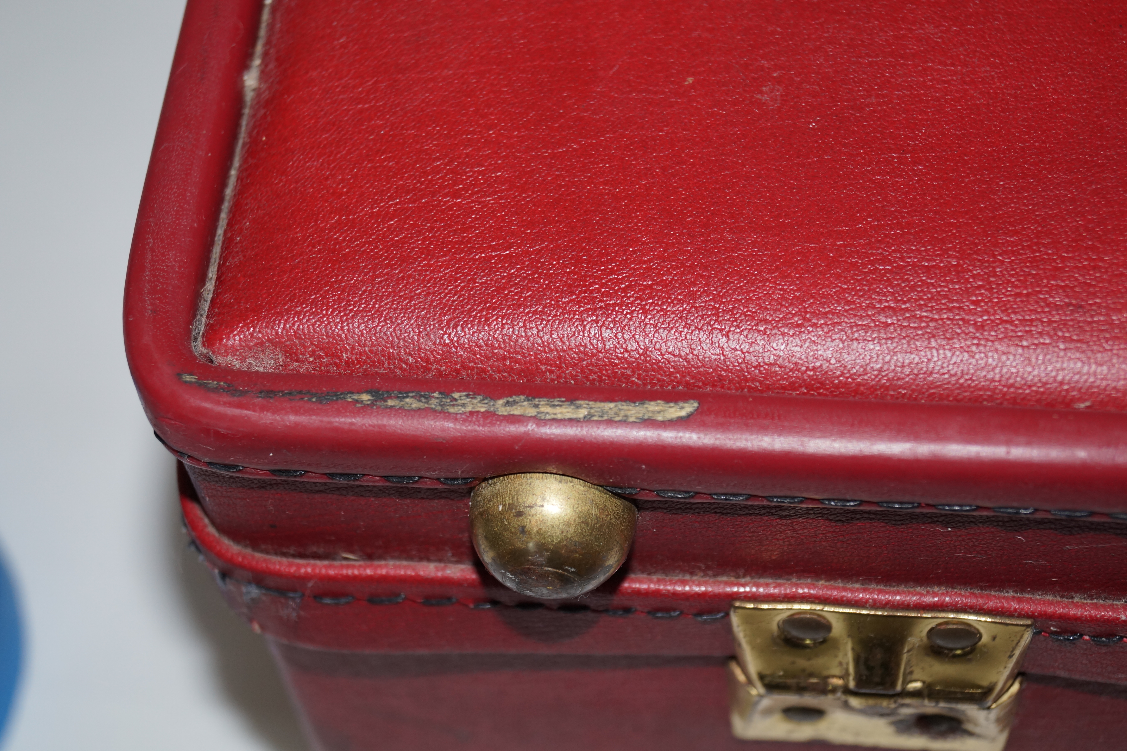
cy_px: 376
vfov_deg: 18.2
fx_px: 2347
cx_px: 564
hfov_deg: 27.0
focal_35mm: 75
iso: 400
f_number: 5.6
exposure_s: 1/100
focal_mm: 50
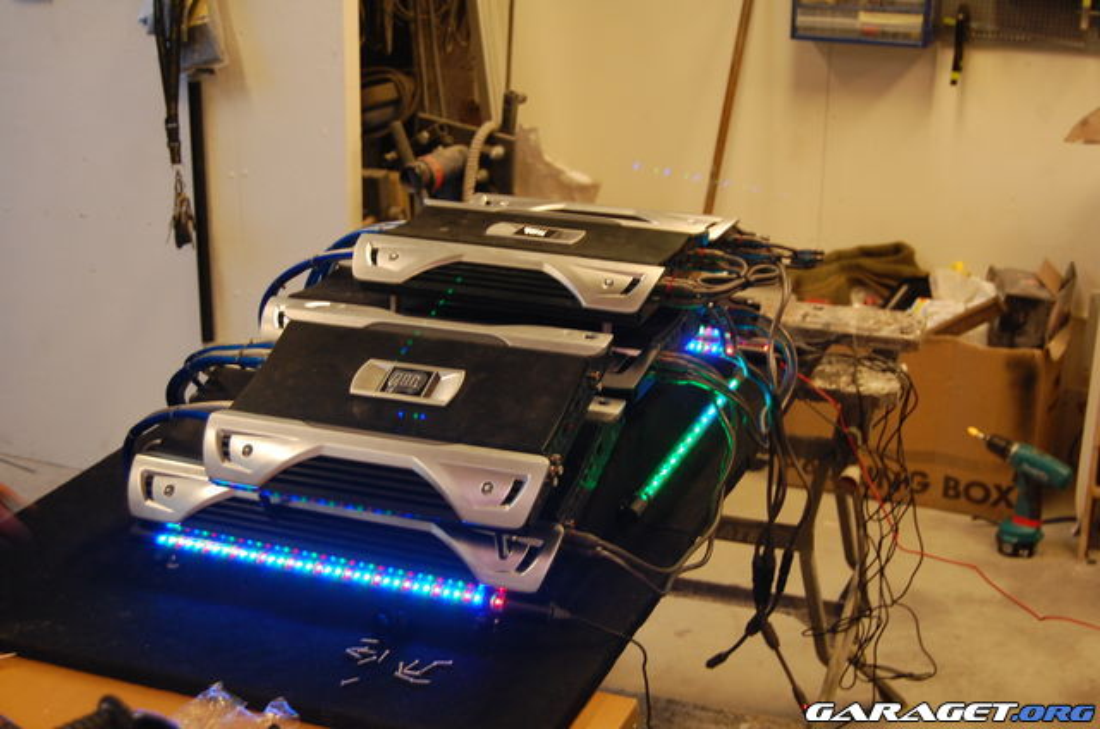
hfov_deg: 39.0
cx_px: 550
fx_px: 1555
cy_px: 364
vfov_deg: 26.4
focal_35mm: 51
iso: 800
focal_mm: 34
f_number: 4.5
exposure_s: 1/15
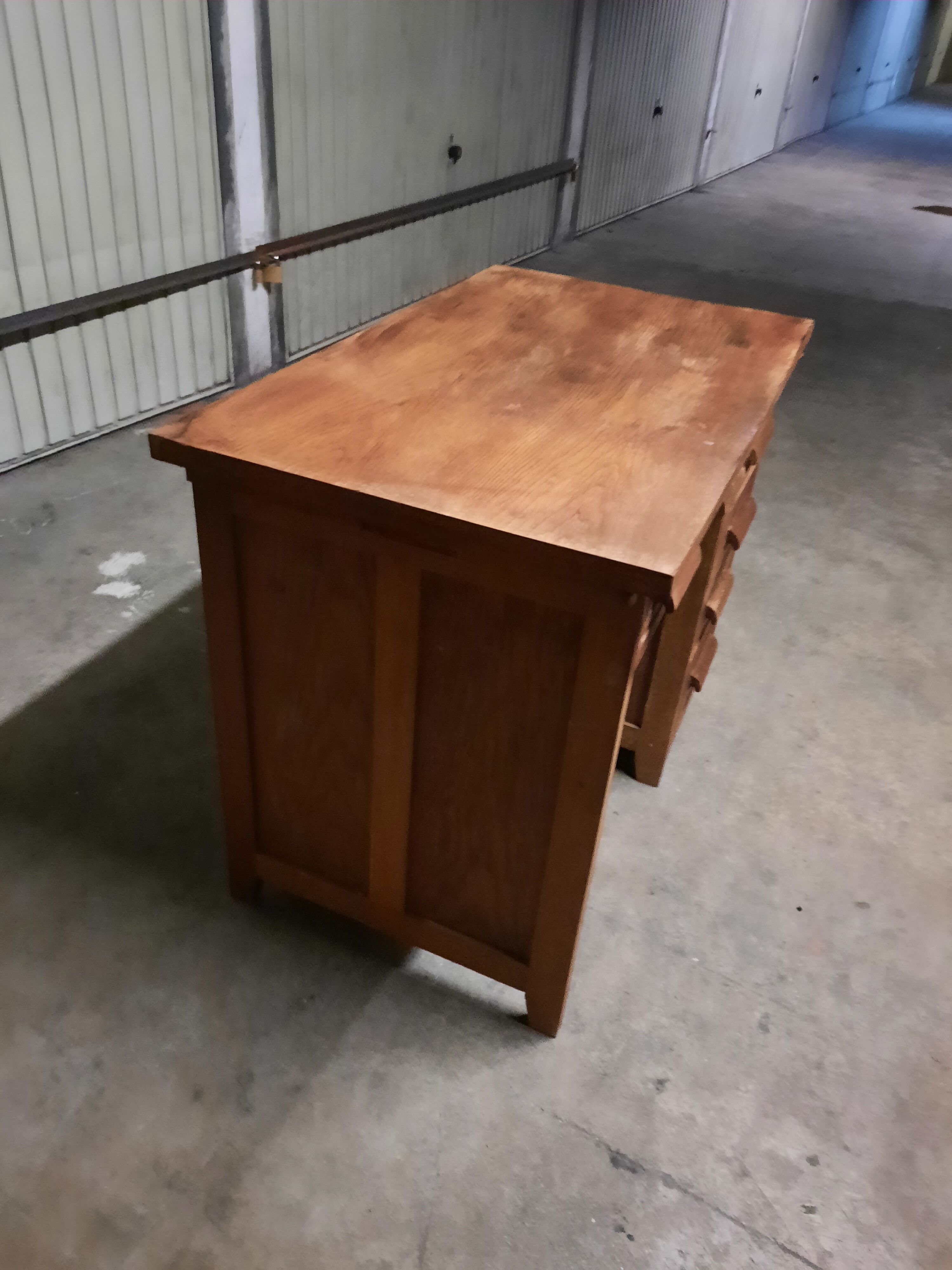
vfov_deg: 69.4
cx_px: 476
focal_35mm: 25
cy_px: 635
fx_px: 917
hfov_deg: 54.9
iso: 1250
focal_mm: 4.6
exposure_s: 1/17
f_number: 2
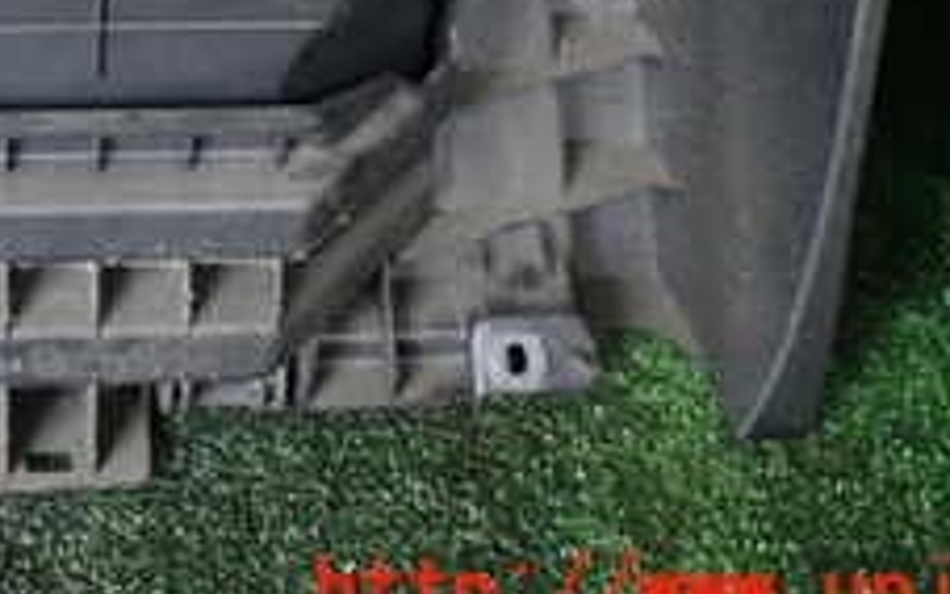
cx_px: 4
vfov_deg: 16.9
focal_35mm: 70
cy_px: -293
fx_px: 1813
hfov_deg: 27.7
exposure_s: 1/30
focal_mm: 4.5
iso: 200
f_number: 2
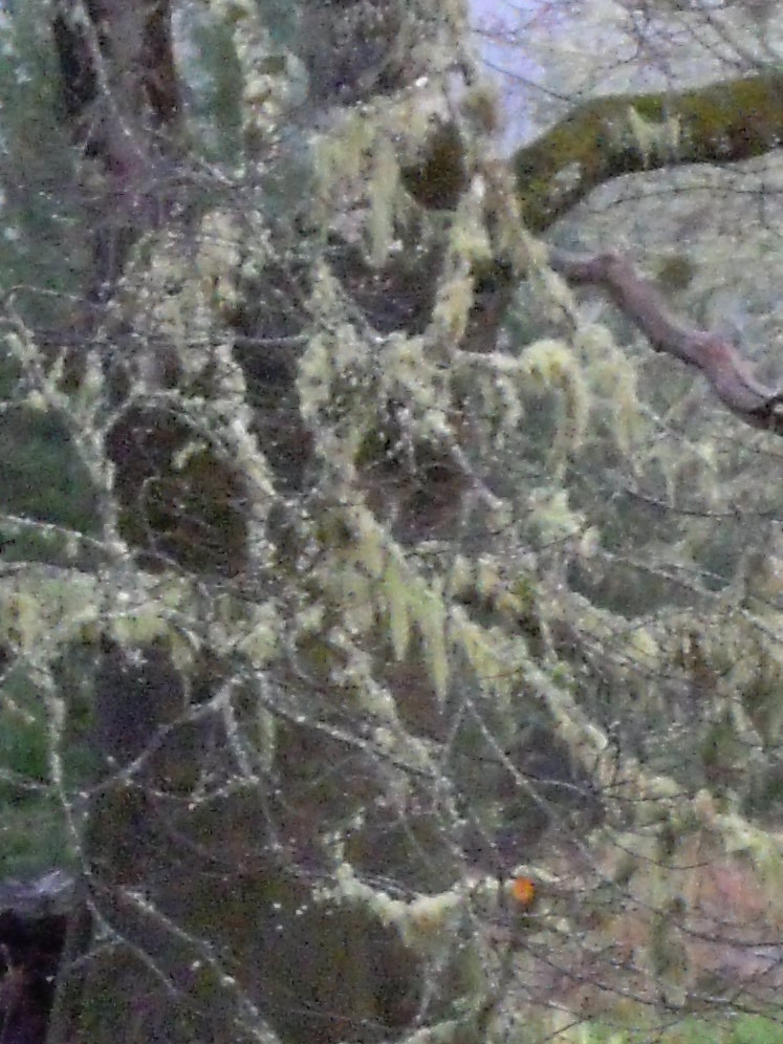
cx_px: 340
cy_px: 847
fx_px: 16950
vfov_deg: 3.5
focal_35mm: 562
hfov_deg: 2.6
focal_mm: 25
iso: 800
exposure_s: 1/80
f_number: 6.6
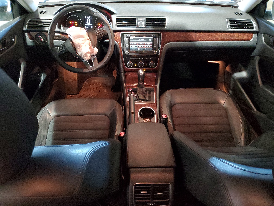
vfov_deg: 53.1
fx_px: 206
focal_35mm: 26
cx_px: 137
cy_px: 103
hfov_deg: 67.3
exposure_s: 1/15
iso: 712
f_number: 1.5
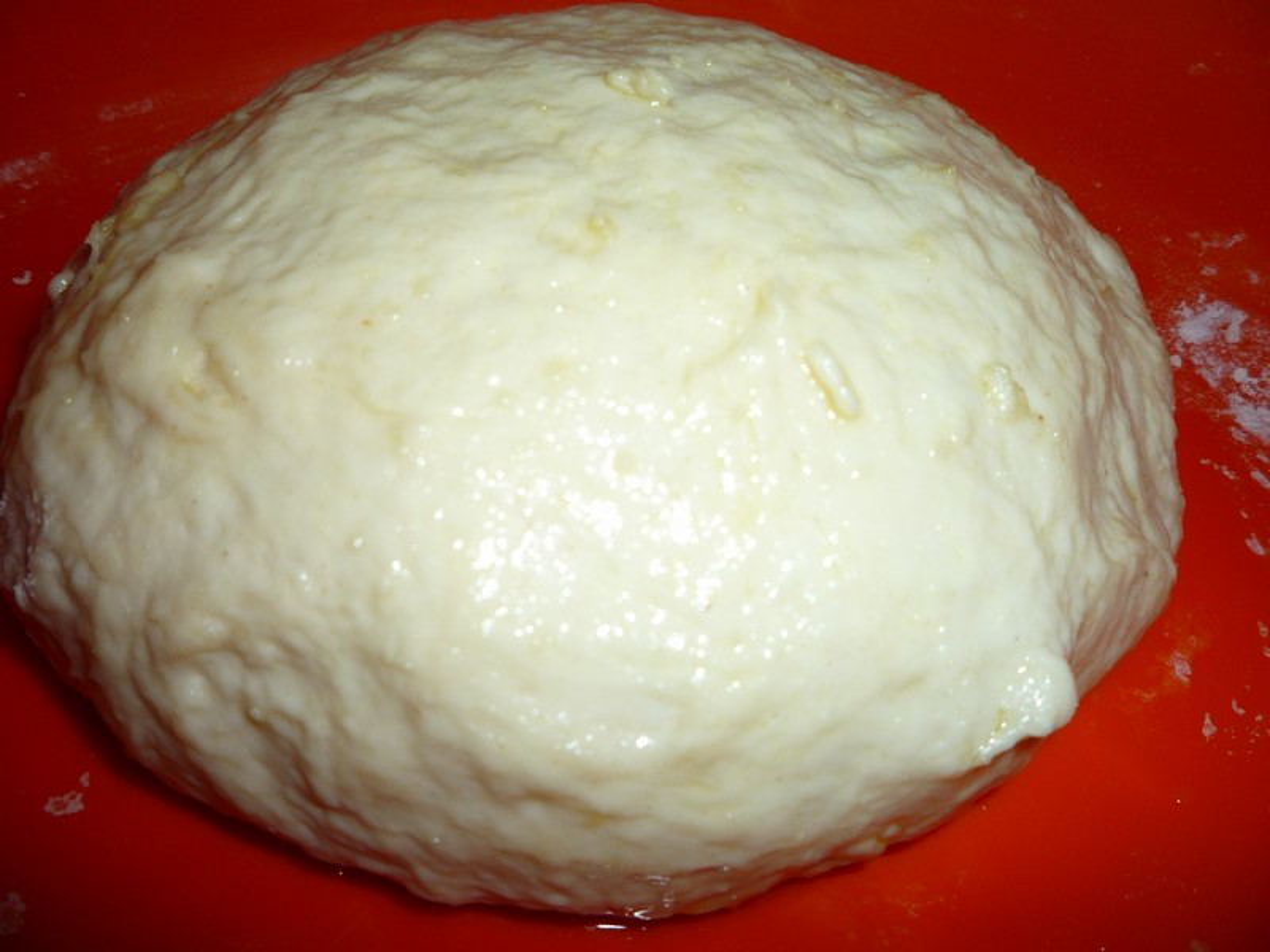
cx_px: 635
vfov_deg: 46.8
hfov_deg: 60.0
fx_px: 1101
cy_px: 476
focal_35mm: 30
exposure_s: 1/30
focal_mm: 5.2
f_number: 4
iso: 100
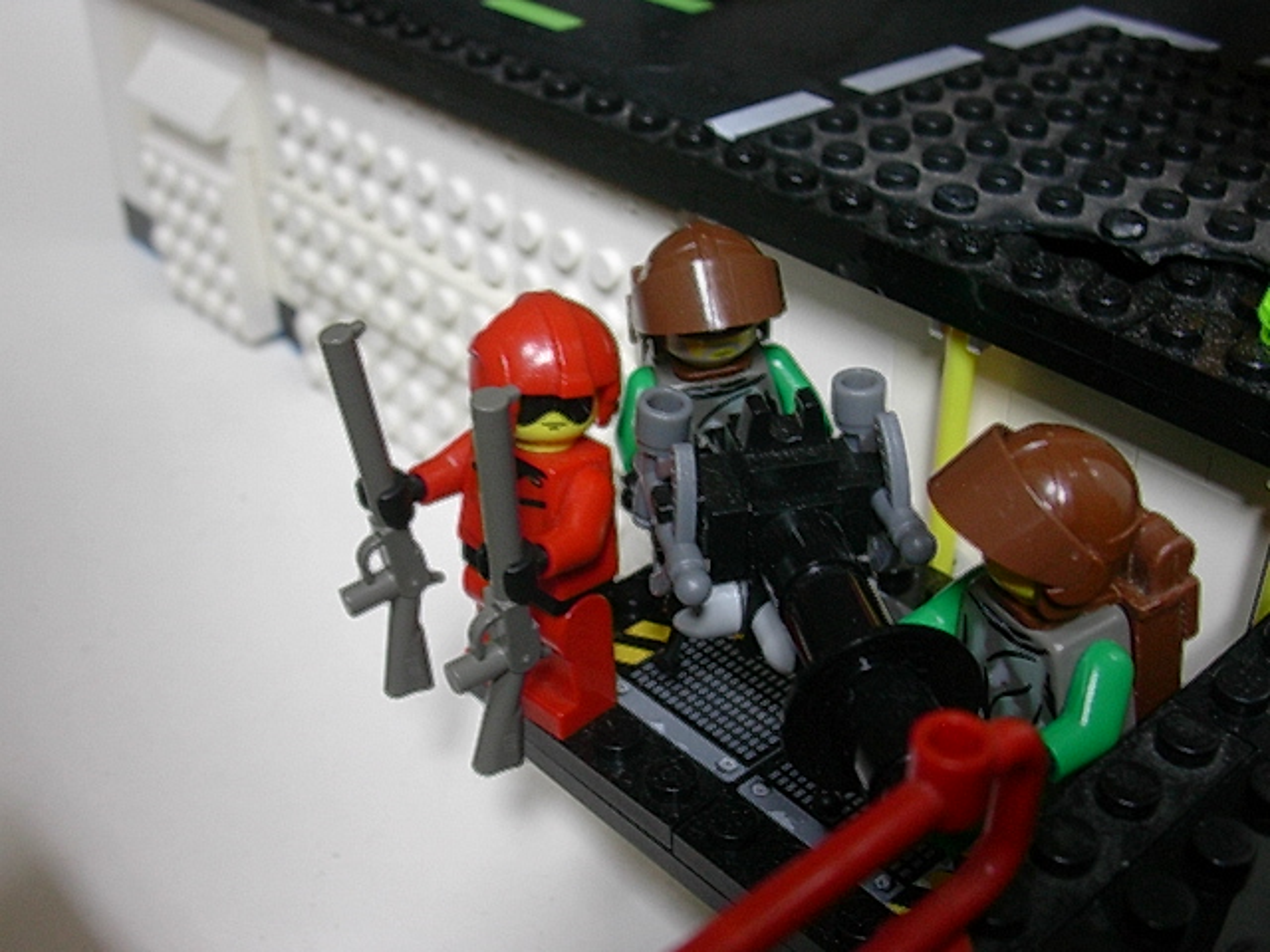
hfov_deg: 42.1
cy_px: 476
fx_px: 1651
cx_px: 635
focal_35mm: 45
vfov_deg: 32.2
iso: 70
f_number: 2.9
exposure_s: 1/19
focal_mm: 6.7
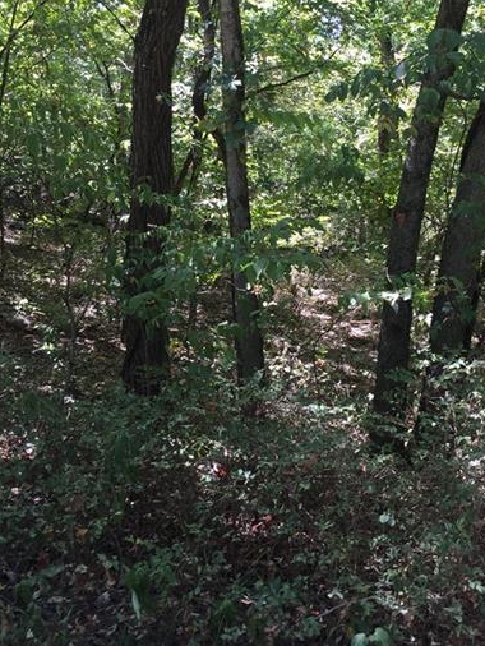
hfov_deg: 32.8
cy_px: 258
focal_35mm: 44
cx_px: 299
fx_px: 821
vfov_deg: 42.7
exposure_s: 1/120
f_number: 2.2
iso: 50
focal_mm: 4.15
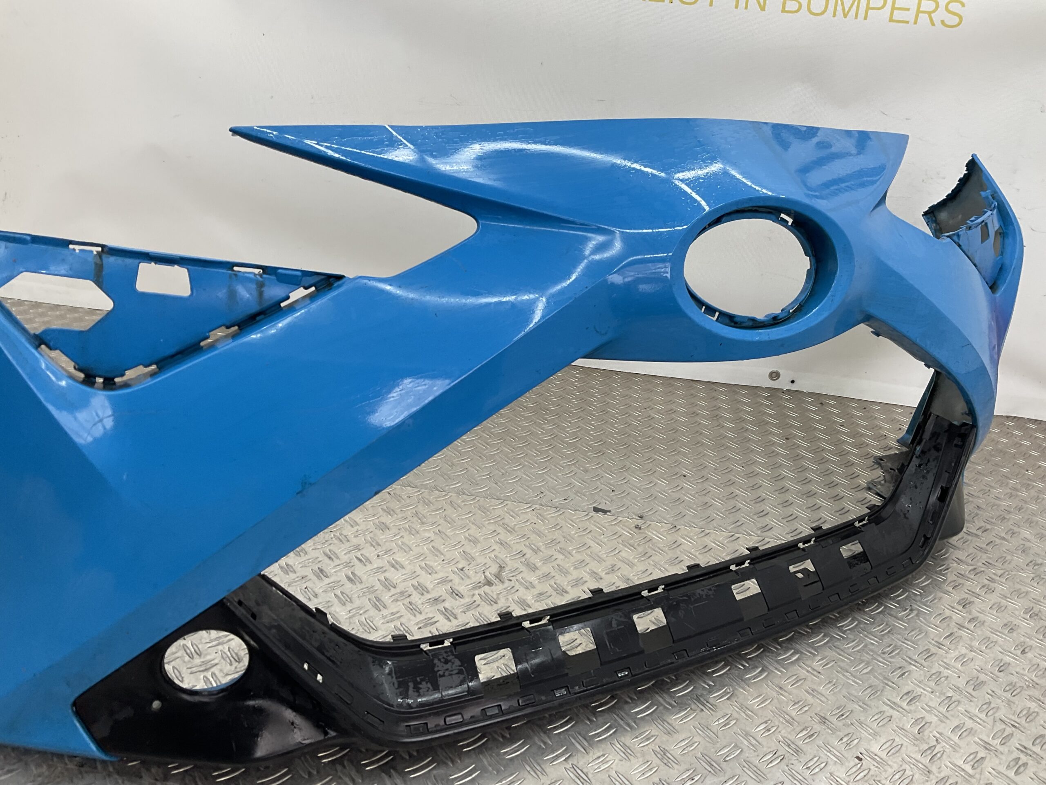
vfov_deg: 48.2
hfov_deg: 61.7
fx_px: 876
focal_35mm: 29
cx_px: 523
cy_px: 392
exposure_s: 1/100
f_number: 1.8
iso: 25
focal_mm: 3
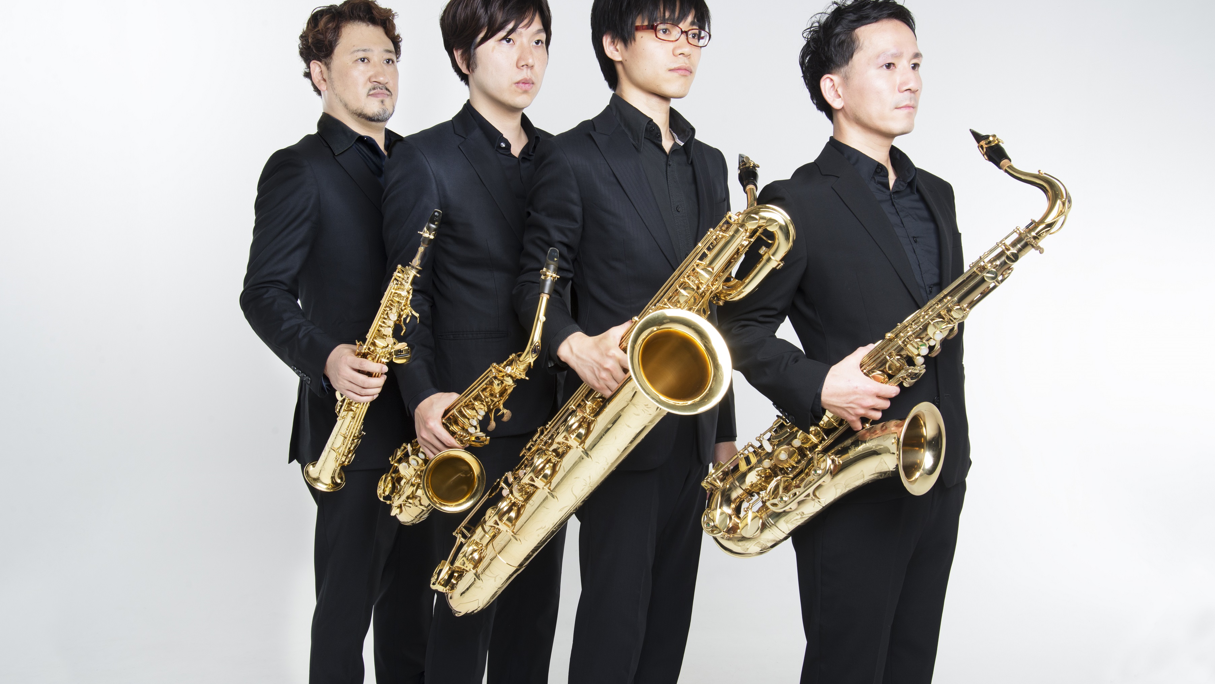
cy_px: 339
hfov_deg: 48.4
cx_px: 608
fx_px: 1353
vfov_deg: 28.3
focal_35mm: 42
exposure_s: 1/125
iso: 400
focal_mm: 40
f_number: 11
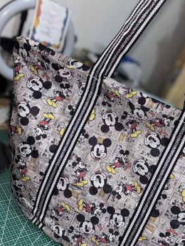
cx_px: 118
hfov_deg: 35.8
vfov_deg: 46.7
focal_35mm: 40
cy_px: 131
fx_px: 285
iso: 50
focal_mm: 5.96
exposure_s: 1/20
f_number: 1.6
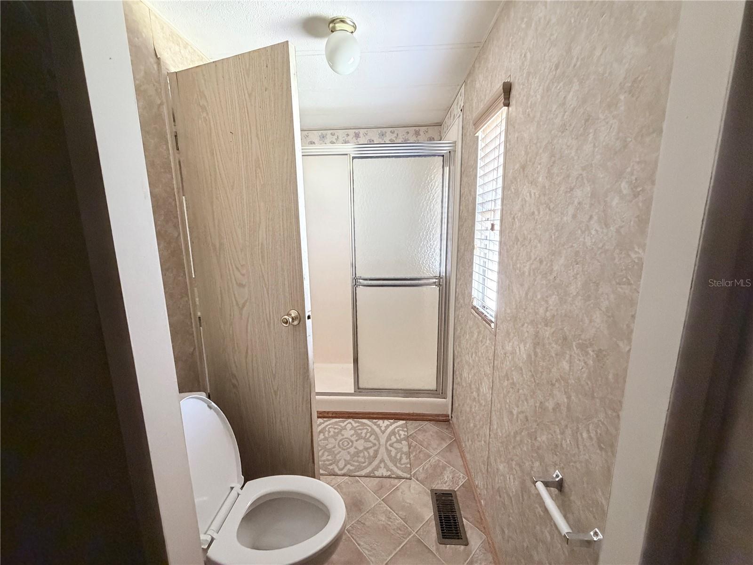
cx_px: 376
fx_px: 305
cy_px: 282
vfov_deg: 85.7
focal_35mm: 14
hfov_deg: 102.1
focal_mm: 2.22
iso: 640
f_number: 2.2
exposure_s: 1/60
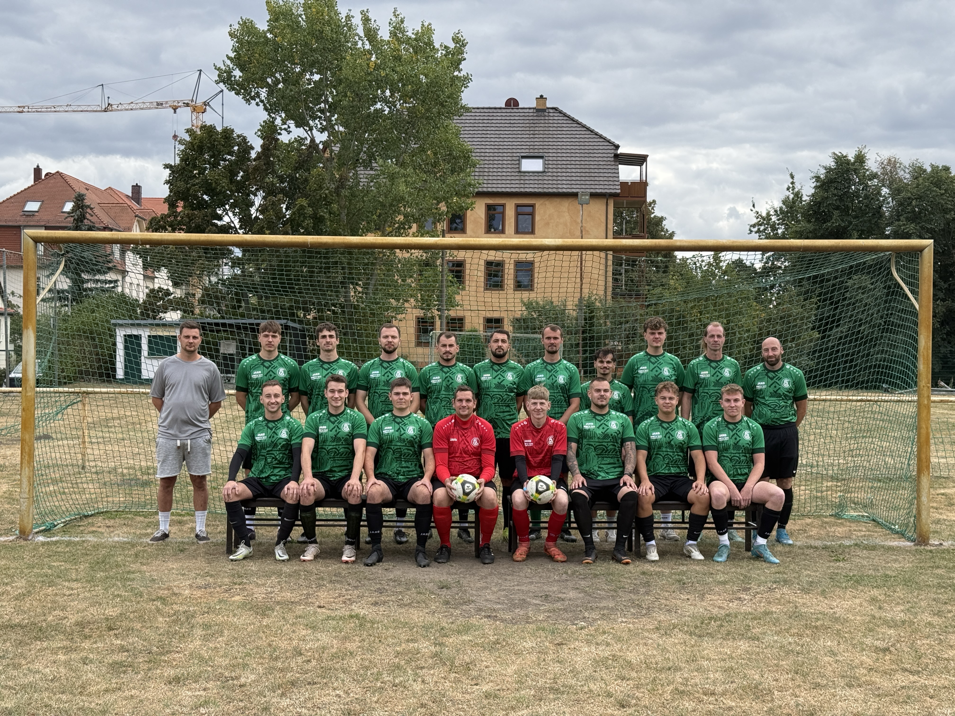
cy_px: 358
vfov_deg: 30.3
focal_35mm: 48
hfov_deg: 39.7
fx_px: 1324
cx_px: 478
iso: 80
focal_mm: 6.76
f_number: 1.78
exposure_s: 1/2033
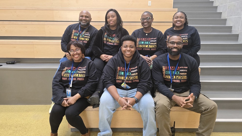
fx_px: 167
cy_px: 62
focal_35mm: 26
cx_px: 122
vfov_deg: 44.3
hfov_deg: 71.9
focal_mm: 6.3
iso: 400
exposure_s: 1/120
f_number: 1.7
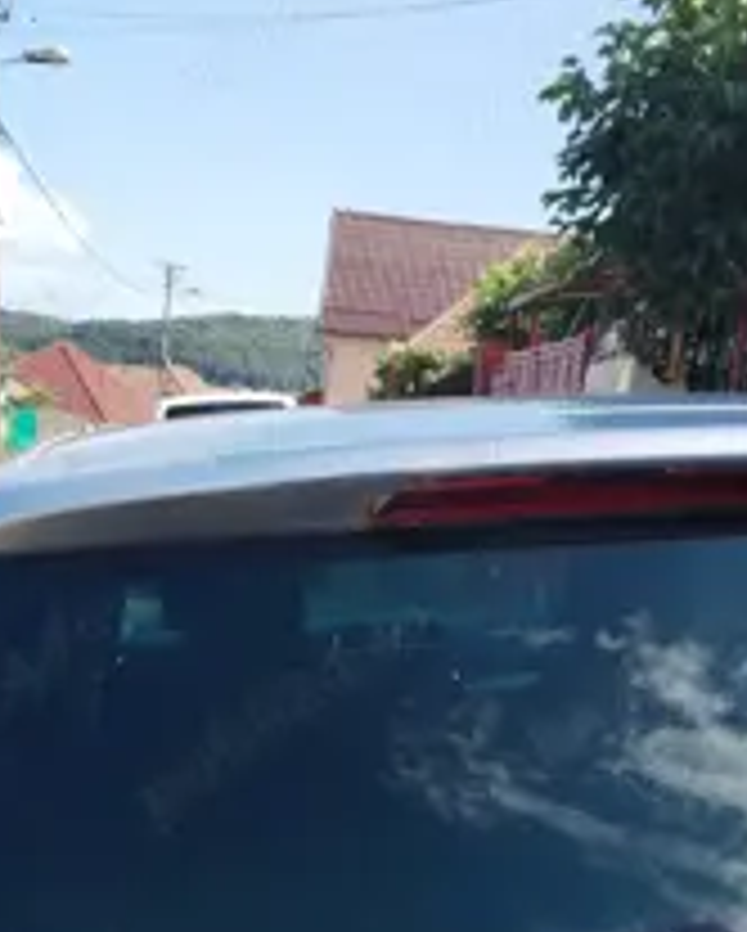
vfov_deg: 36.3
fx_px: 1352
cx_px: 441
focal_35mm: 49
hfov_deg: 30.8
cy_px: 783
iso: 100
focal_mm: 4.75
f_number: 1.8
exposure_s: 1/528
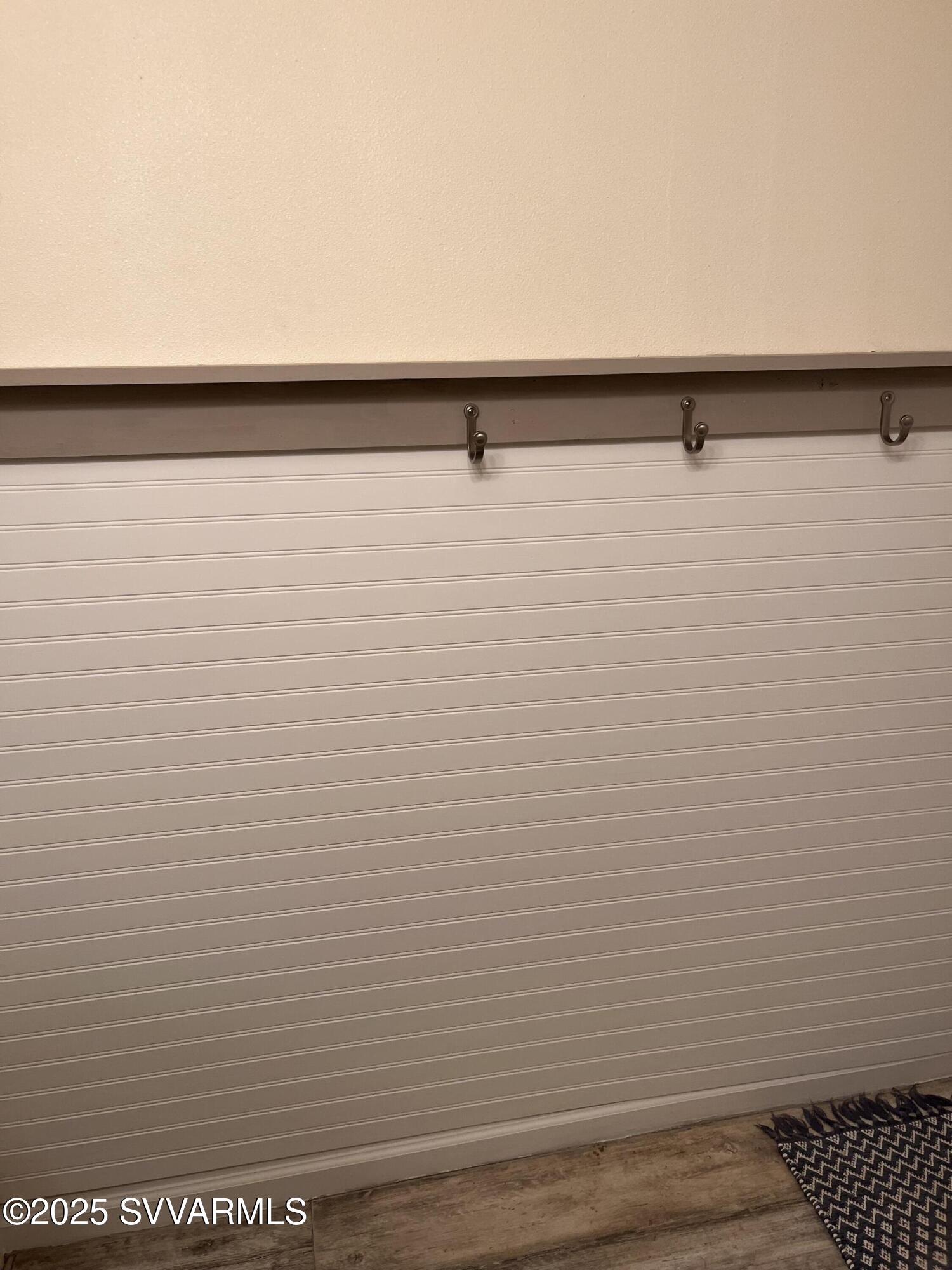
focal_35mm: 26
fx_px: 953
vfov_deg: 67.3
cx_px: 476
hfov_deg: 53.1
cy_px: 635
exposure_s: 1/120
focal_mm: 5.1
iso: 100
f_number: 1.6
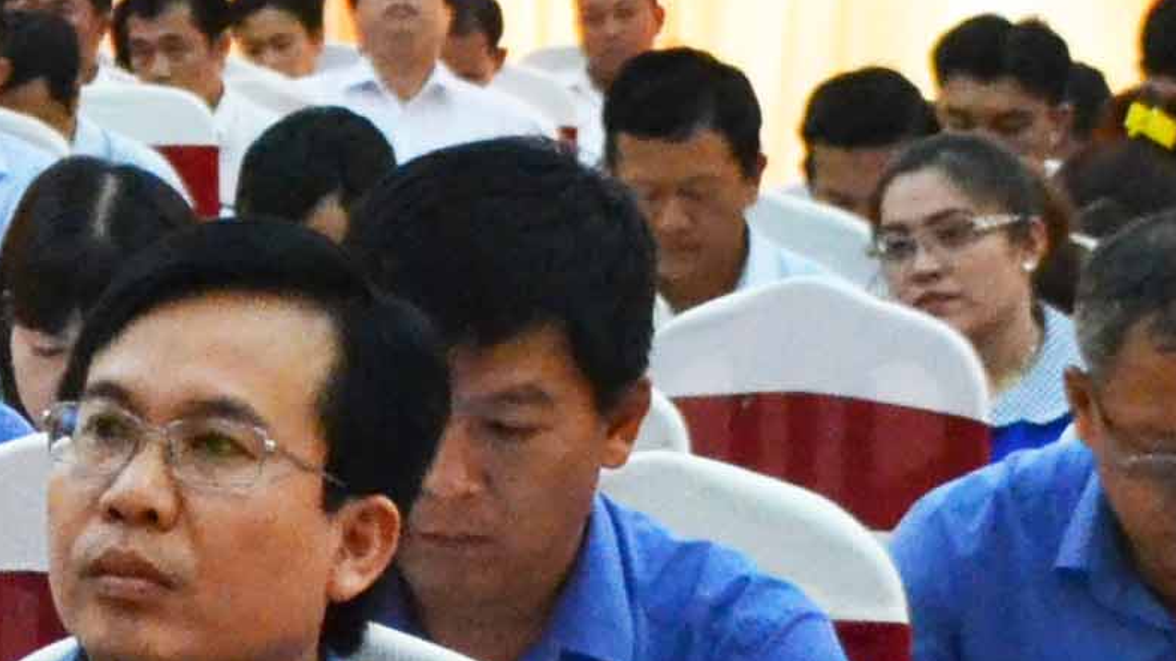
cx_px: -344
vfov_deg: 4.5
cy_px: 248
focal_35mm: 267
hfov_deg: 8.0
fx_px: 8327
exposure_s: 1/60
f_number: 4.5
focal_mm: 29
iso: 2200
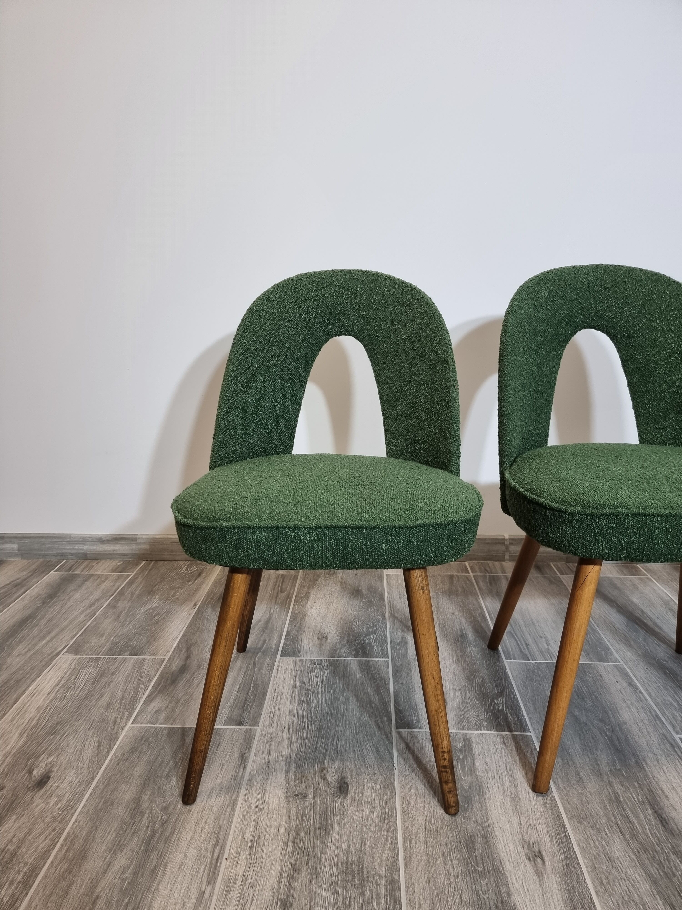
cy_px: 455
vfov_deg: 71.6
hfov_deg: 56.8
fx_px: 630
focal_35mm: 24
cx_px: 341
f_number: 1.8
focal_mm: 6.7
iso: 125
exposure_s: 1/100
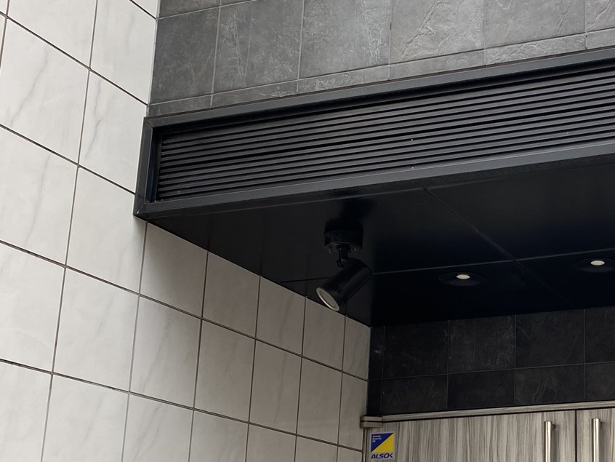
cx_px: 587
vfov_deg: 24.7
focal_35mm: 59
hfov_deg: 30.8
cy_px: 312
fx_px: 1049
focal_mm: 4.25
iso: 40
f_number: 1.8
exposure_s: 1/122
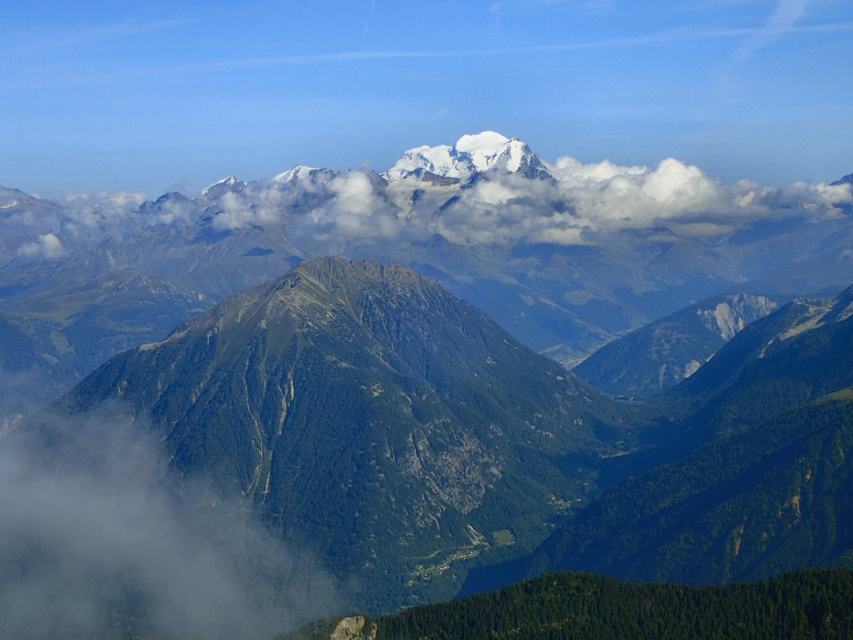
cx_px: 433
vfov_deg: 18.0
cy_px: 321
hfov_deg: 23.8
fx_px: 2021
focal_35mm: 82
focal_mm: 14.41
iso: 100
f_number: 5.6
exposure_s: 1/500
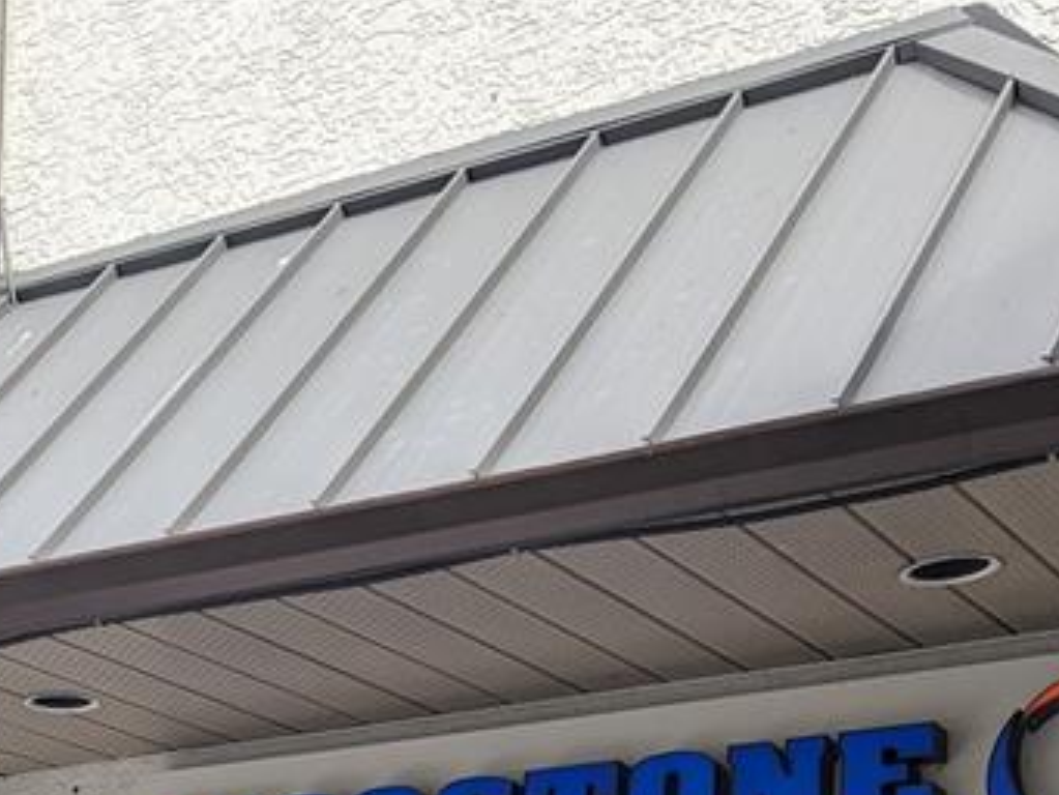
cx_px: 152
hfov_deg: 23.6
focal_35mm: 81
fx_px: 2479
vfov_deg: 16.6
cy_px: 1186
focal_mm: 4.38
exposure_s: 1/975
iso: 55
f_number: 1.73
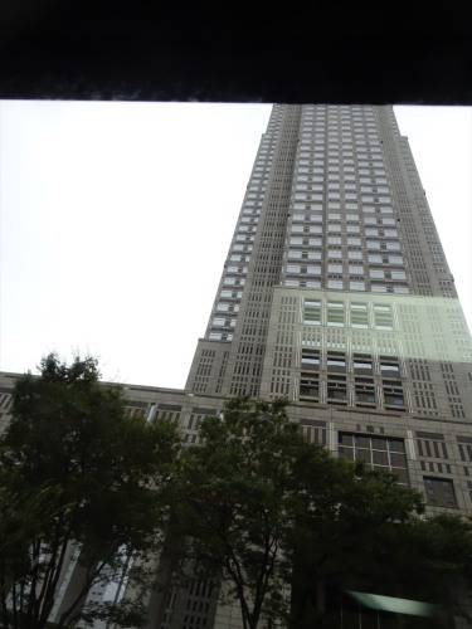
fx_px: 436
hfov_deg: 56.8
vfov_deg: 71.6
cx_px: 236
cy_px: 314
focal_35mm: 24
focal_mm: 4.1
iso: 500
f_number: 3.5
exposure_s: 1/250
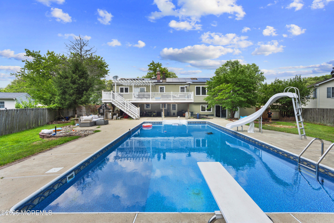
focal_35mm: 15
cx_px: 167
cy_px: 112
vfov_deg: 77.3
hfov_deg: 100.4
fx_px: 139
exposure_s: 1/160
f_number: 8
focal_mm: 10
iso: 250
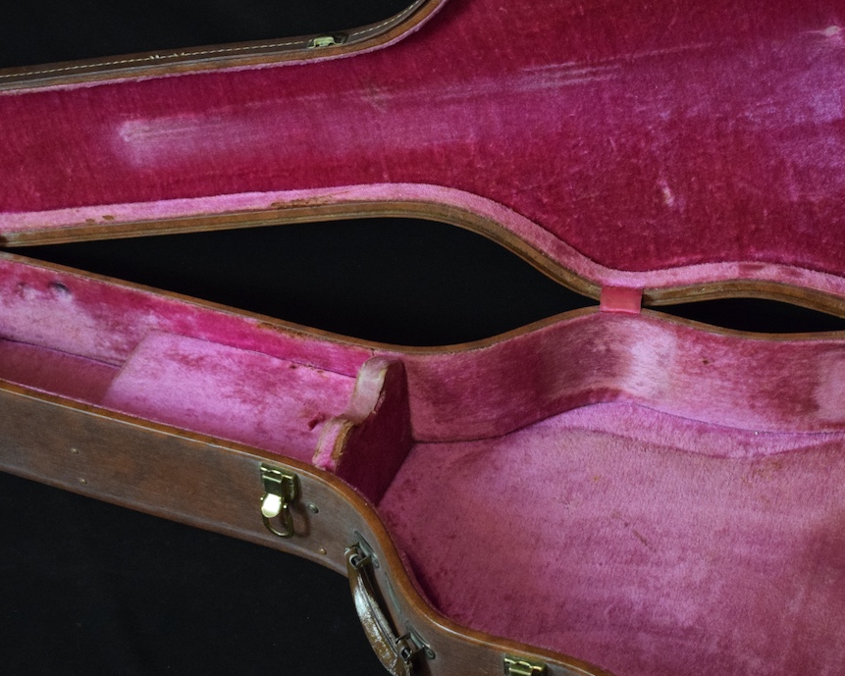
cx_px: 546
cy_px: 355
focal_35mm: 86
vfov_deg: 17.9
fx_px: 2146
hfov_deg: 22.2
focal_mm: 35
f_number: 4.5
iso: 3600
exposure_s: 1/60
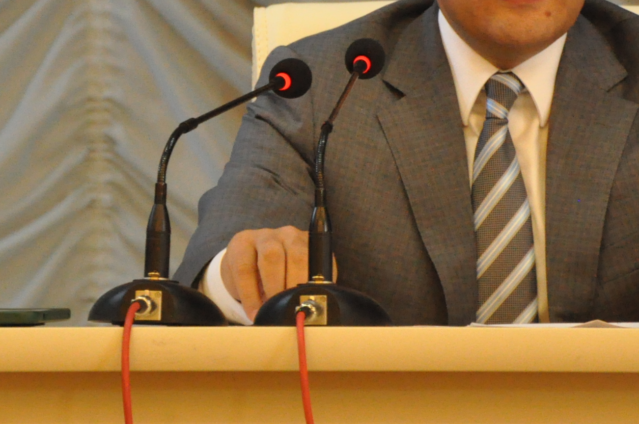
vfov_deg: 3.5
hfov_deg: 5.3
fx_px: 6900
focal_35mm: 389
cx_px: 286
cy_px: 21
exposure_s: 1/100
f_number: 5.6
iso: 3200
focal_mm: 105
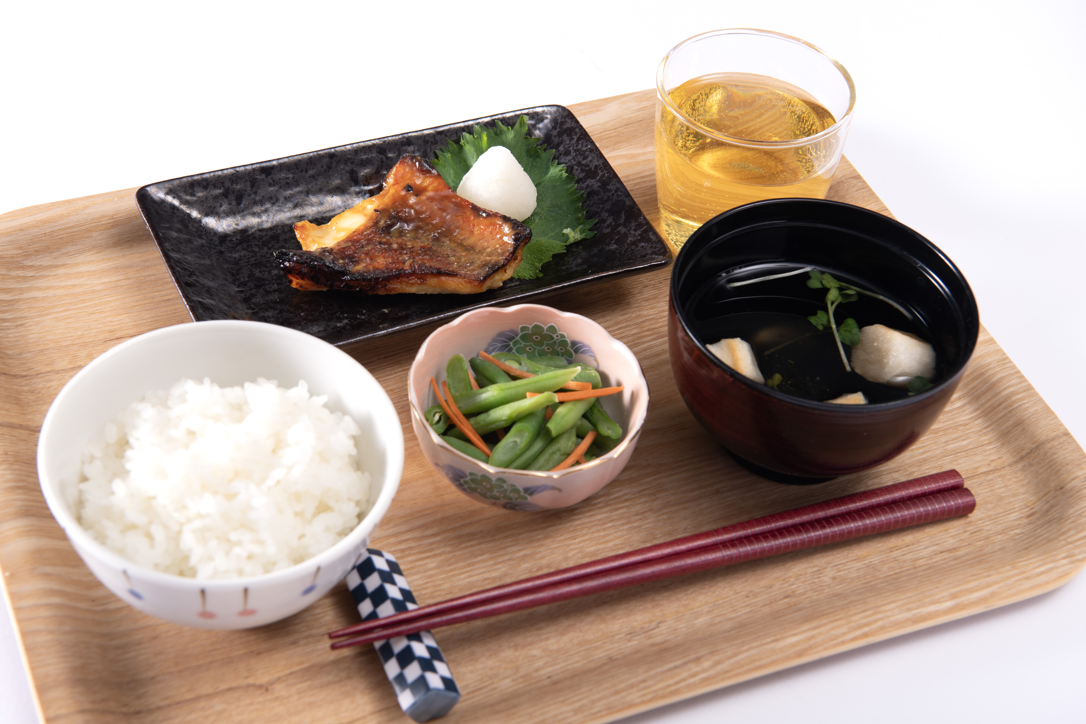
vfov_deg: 20.9
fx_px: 1961
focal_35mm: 65
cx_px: 543
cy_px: 362
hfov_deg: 31.0
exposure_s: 1/160
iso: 200
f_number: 11
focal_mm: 65
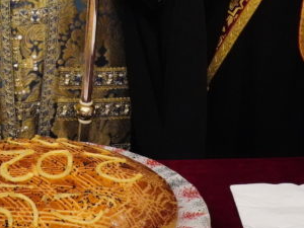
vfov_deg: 13.4
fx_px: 922
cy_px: -101
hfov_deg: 18.4
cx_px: 28
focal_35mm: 105
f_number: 8
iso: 16000
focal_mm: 32
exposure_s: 1/200
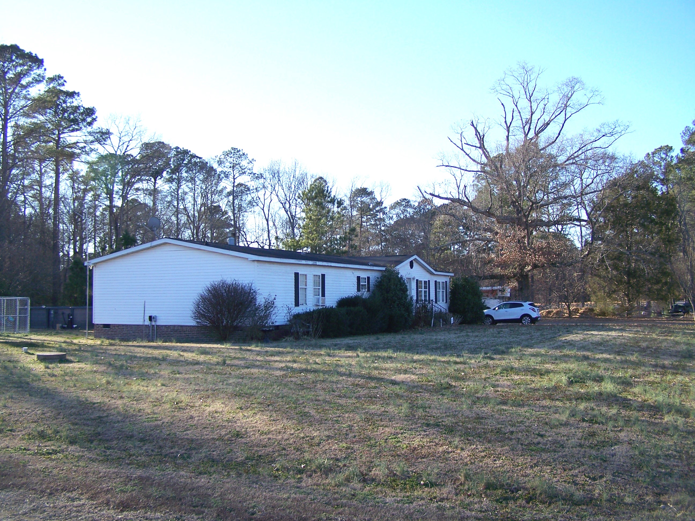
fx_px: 763
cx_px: 348
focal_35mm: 38
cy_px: 260
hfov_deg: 49.0
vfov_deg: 37.7
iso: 64
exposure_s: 1/400
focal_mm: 6.3
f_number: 2.8
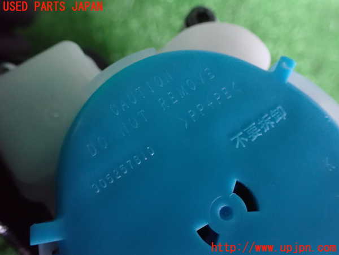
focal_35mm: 30
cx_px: 170
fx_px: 294
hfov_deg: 60.0
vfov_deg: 46.8
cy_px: 128
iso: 1600
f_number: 2.3
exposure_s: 1/30
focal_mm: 5.4
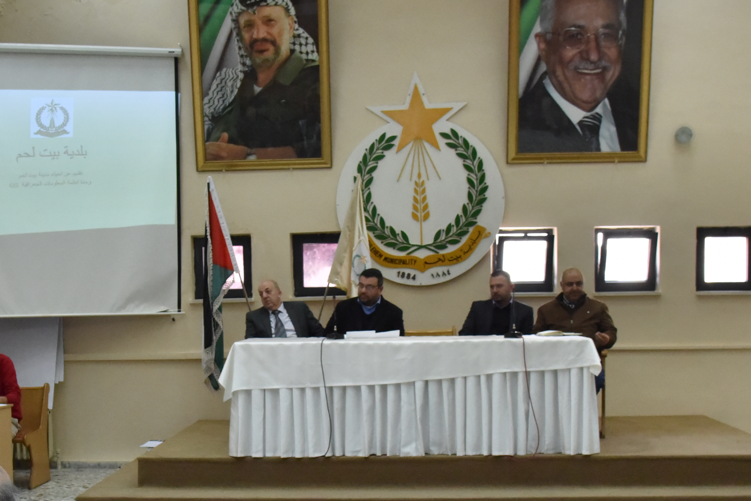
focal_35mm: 52
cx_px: 286
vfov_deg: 25.6
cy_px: 397
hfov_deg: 38.0
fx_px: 1085
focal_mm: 24
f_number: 7.1
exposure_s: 1/200
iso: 2500
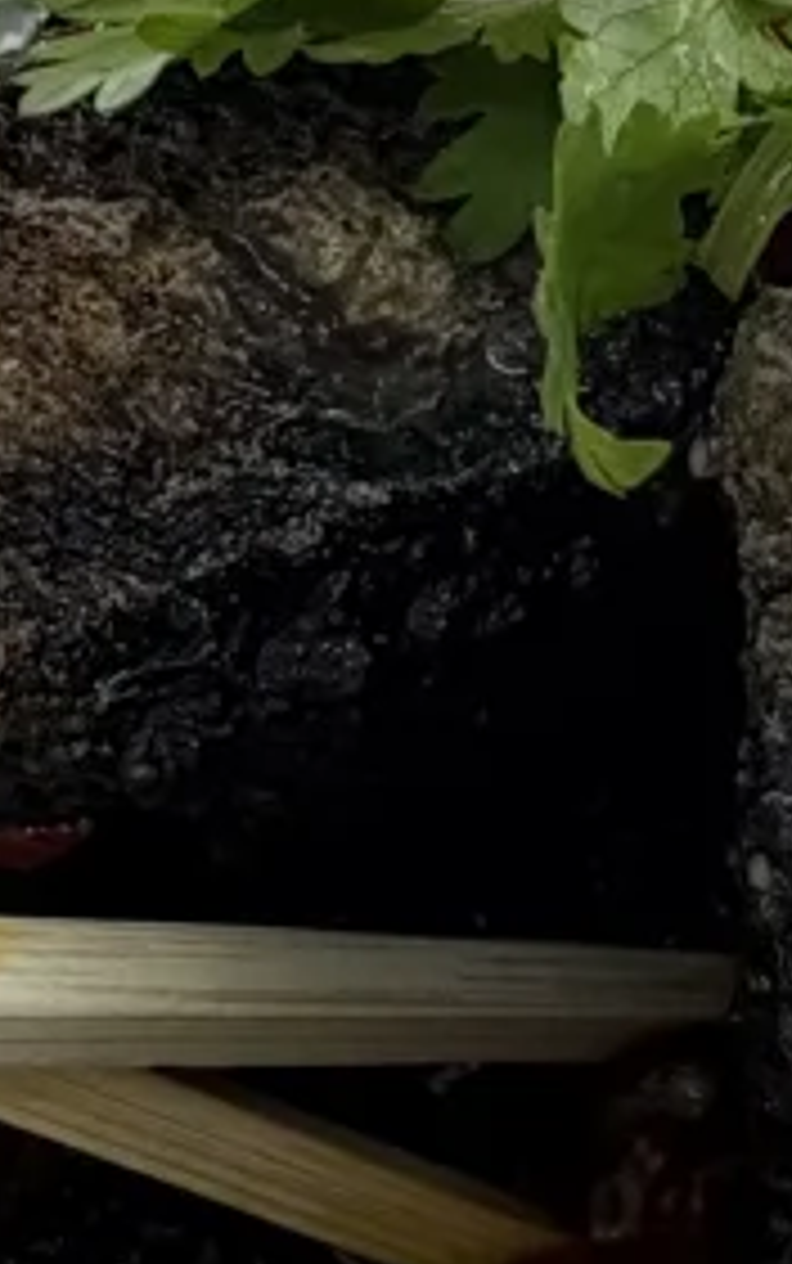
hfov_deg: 16.9
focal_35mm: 76
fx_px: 2621
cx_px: 760
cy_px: 337
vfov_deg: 26.8
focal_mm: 2.22
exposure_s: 1/99
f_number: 2.2
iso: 200
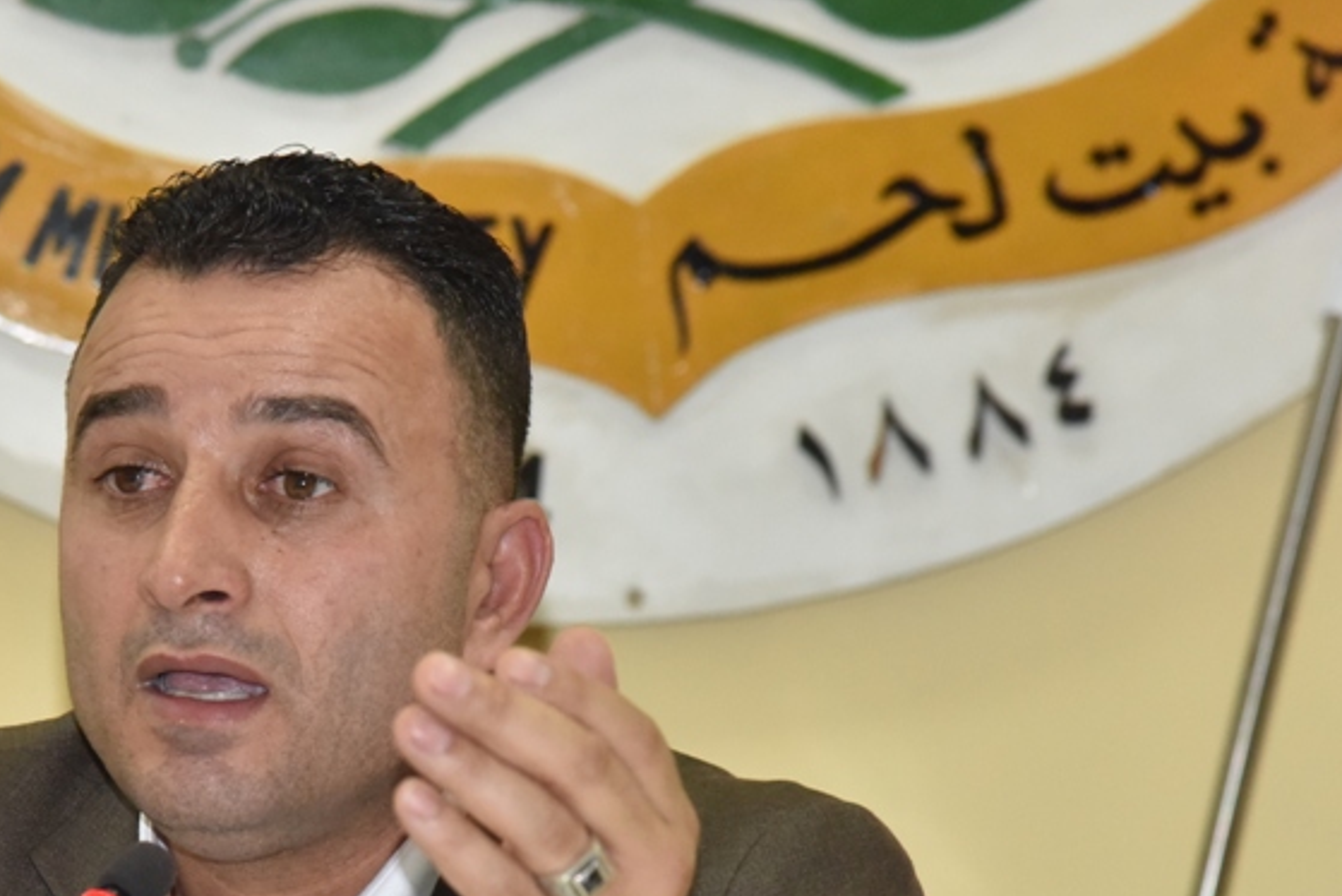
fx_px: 8203
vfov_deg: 6.2
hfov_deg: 9.3
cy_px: 739
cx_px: 163
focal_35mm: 220
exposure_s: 1/160
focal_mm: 120
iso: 2500
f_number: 6.3
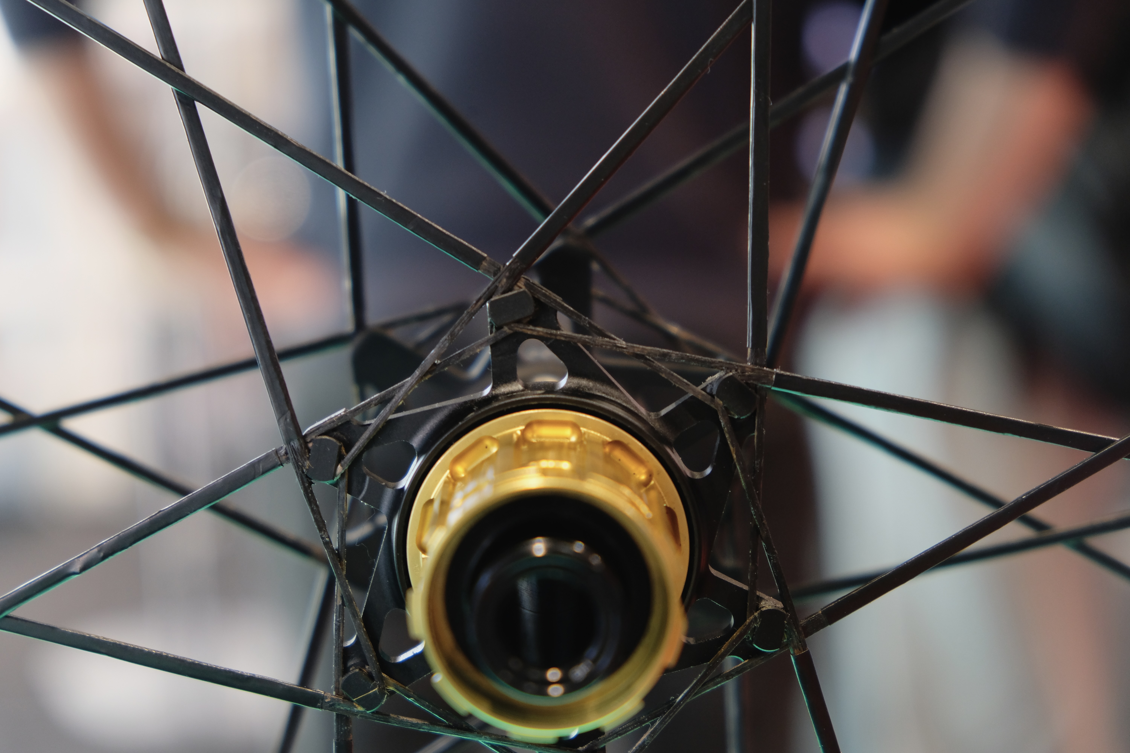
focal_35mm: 83
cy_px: 376
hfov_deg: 24.5
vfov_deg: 16.5
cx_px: 565
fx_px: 2605
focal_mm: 55
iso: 800
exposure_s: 1/15
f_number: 4
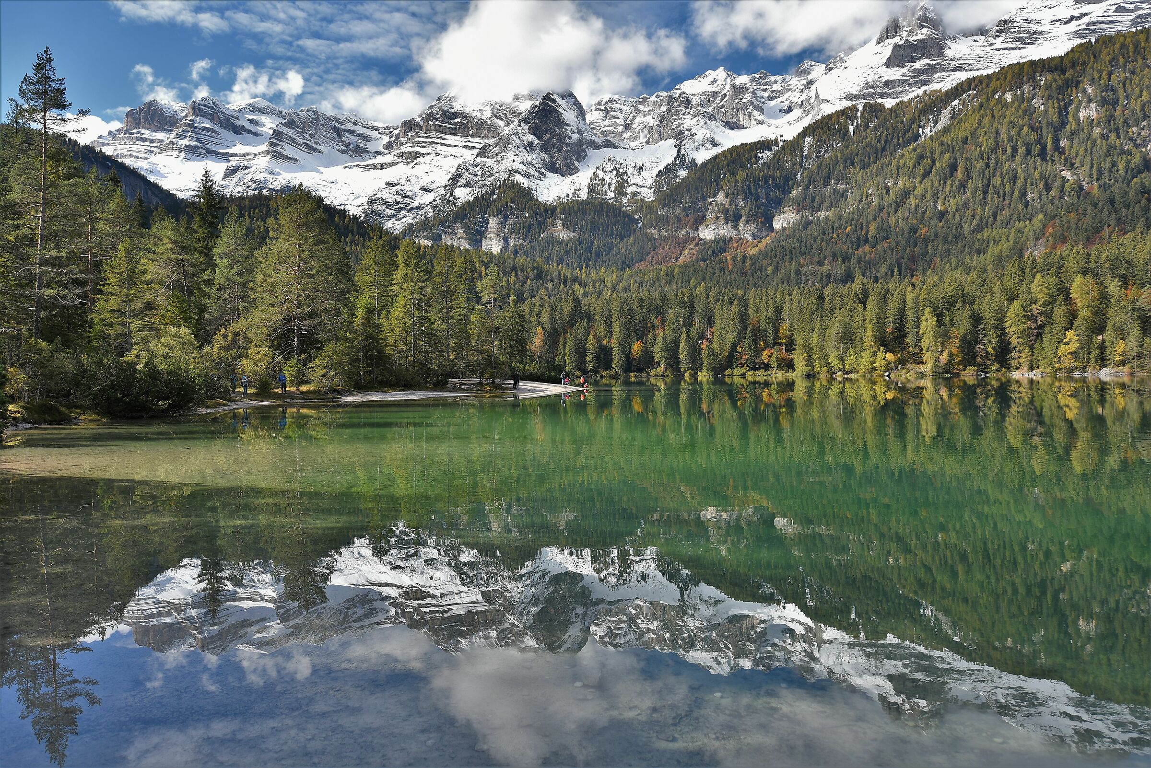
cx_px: 576
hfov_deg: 73.7
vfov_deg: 53.2
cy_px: 384
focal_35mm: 24
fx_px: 768
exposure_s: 1/640
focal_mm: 24
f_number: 4.5
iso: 100
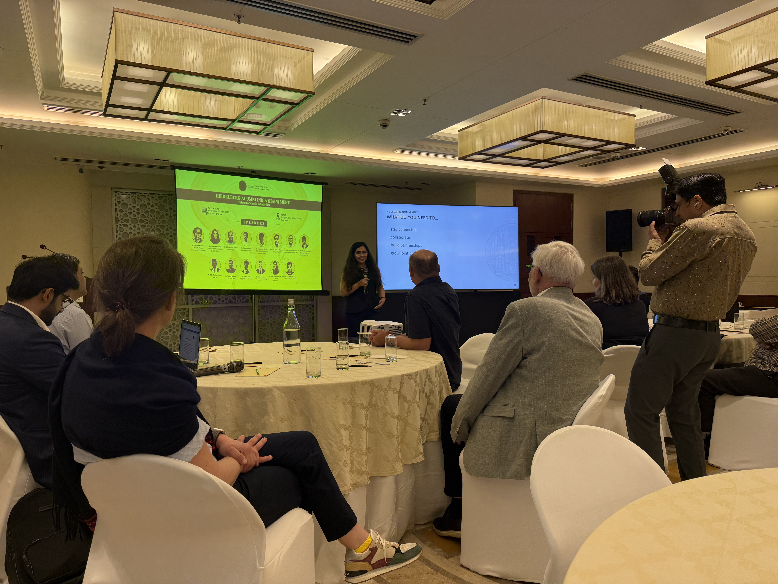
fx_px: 539
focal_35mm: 24
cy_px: 292
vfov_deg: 56.8
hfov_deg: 71.6
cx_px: 389
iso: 100
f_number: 1.78
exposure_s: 1/100
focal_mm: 6.76
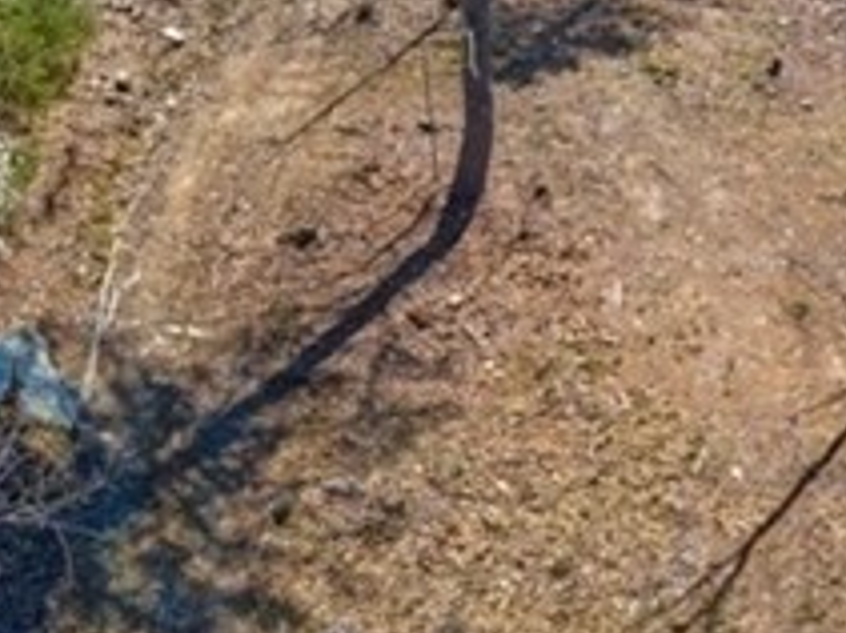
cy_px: -86
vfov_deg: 21.6
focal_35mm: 64
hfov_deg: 29.8
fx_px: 1563
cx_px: 638
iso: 100
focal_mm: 4.73
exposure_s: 1/80
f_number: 2.2
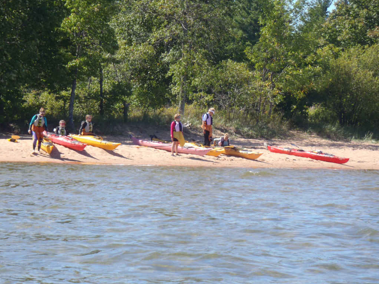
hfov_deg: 12.0
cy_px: 155
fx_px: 1796
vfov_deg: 9.1
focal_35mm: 164
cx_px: 169
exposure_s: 1/125
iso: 80
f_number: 5.9
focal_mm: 25
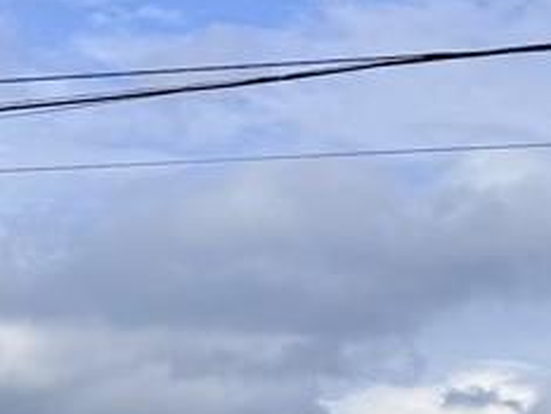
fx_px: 2628
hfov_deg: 10.3
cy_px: 634
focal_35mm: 165
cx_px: 1360
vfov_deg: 8.8
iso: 80
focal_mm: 6.76
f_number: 1.78
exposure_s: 1/6711
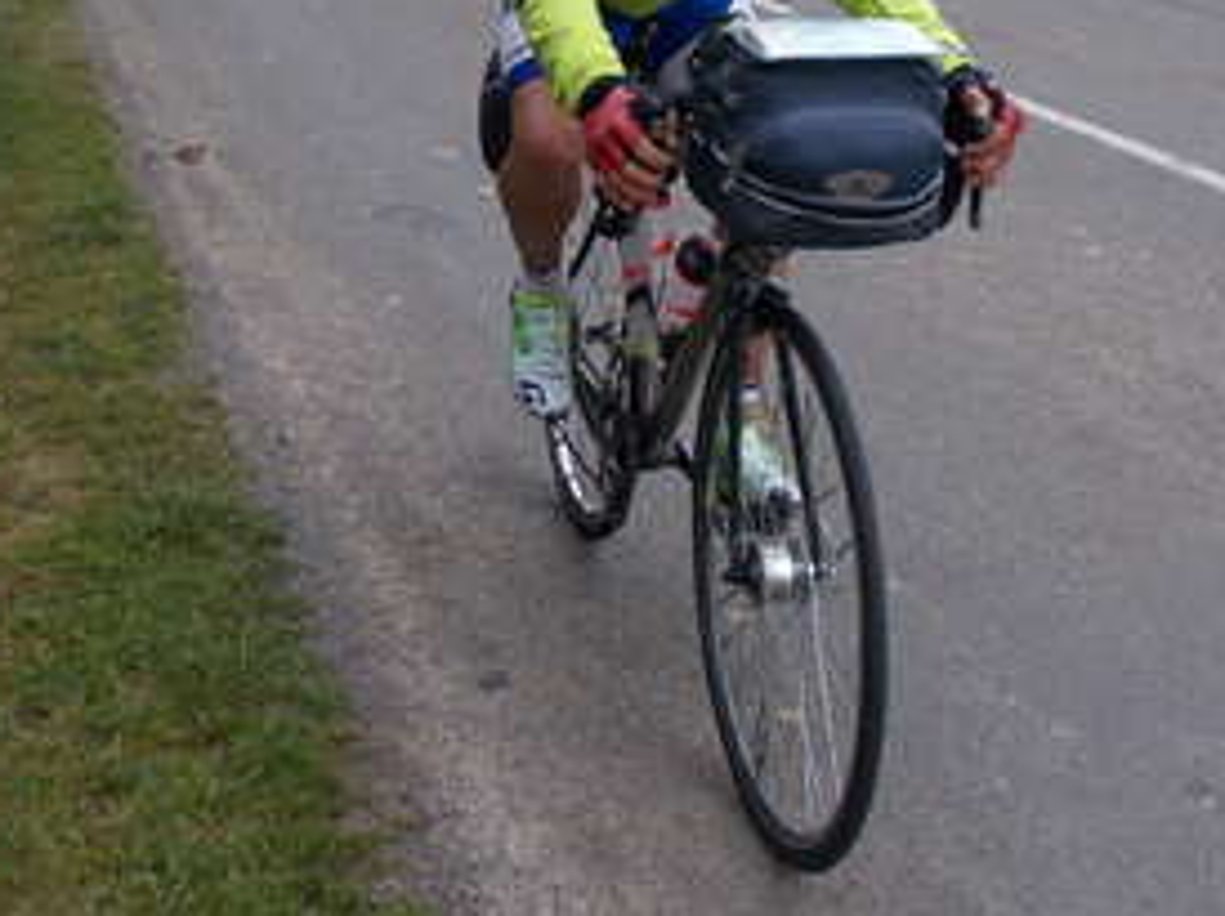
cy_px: -4
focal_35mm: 57
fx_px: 2015
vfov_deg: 24.4
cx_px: 496
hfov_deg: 33.7
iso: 80
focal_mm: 4.6
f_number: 8
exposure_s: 1/160
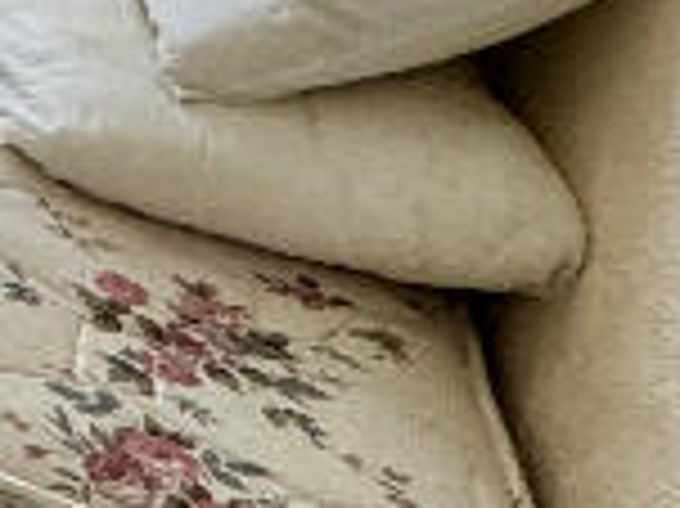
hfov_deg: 13.0
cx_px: -1117
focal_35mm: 95
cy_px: -270
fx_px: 1865
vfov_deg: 14.4
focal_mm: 2.22
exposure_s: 1/99
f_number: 2.2
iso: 200
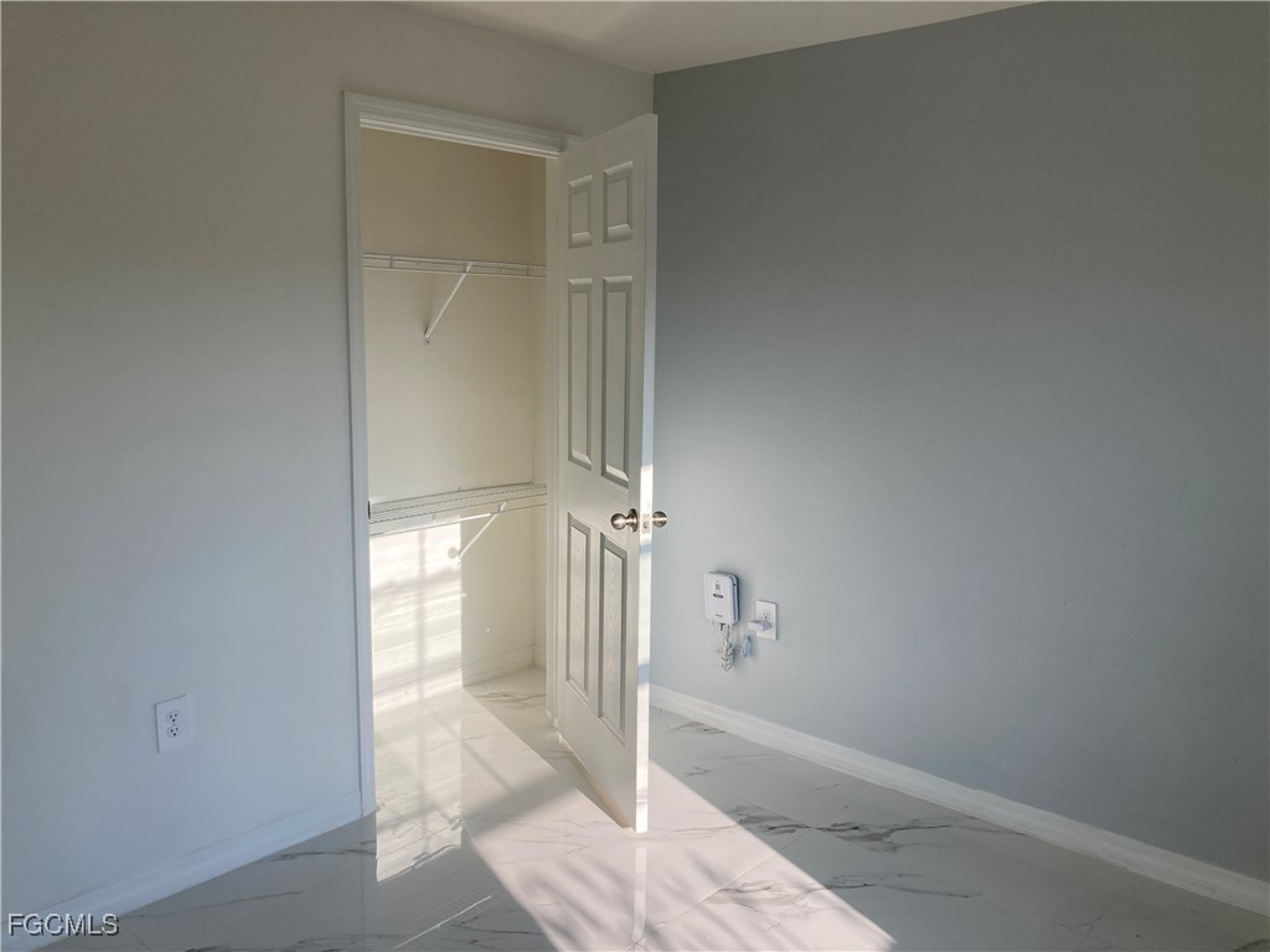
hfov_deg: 63.4
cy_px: 476
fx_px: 1027
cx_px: 635
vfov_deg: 49.7
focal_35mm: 28
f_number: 1.8
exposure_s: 1/268
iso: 20
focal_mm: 3.99
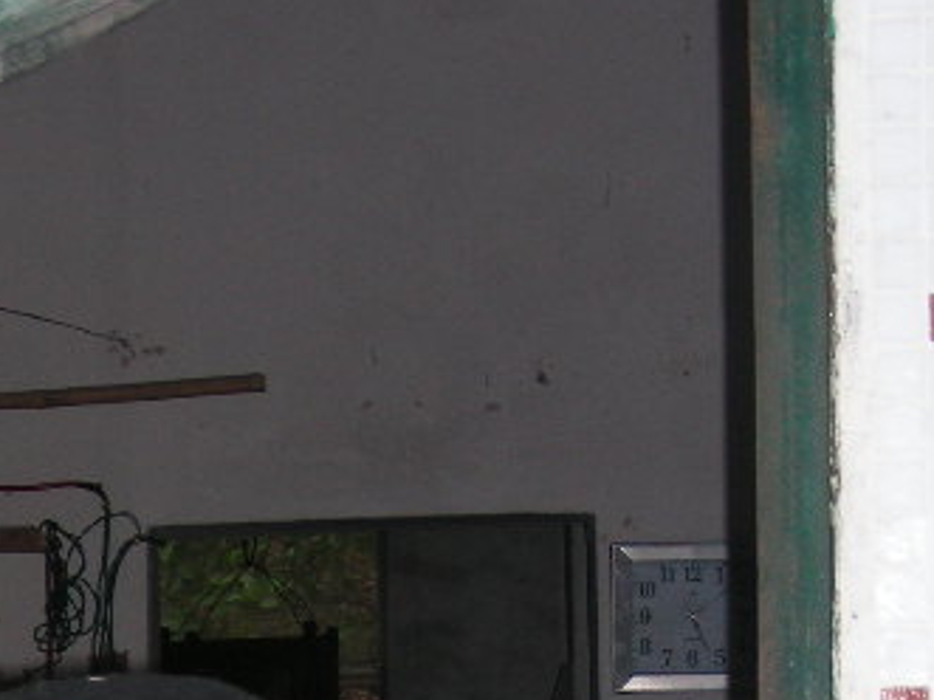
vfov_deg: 11.3
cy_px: 1008
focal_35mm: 127
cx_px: -90
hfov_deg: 15.1
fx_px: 3425
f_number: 3.5
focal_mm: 6.8
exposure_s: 1/60
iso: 70
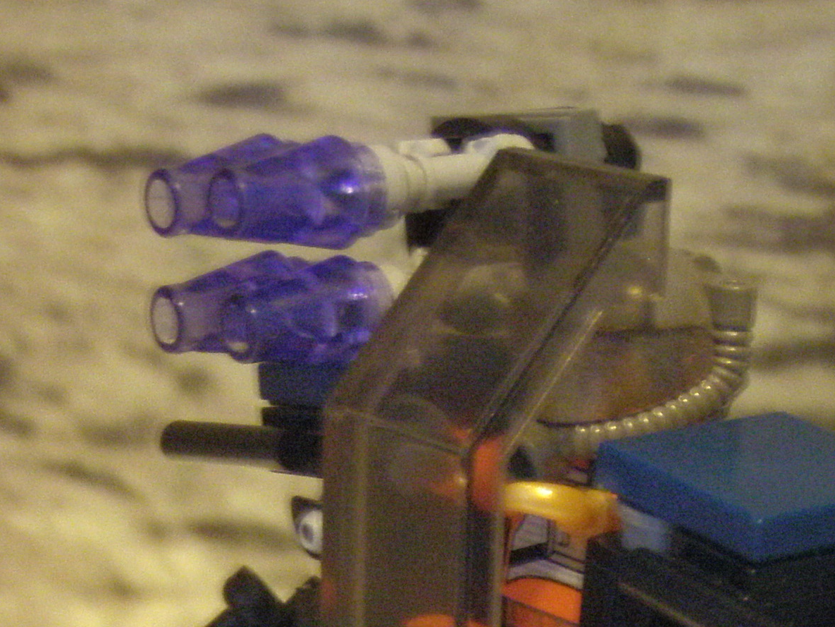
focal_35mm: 157
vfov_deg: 9.2
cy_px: 920
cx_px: 385
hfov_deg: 12.6
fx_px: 3788
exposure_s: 1/4
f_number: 4
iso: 320
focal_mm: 9.13
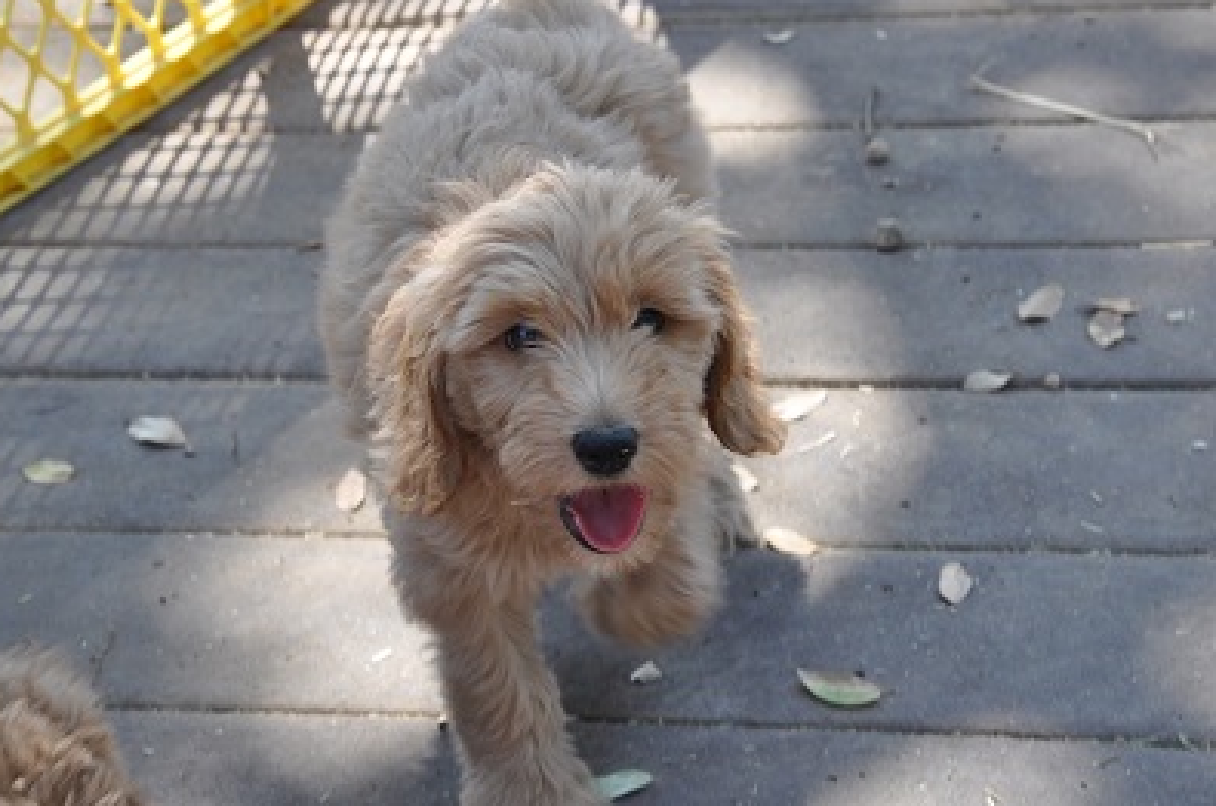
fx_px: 2192
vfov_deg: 20.8
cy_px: 355
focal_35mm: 65
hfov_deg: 31.0
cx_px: 585
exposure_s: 1/60
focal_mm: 38
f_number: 8
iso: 200
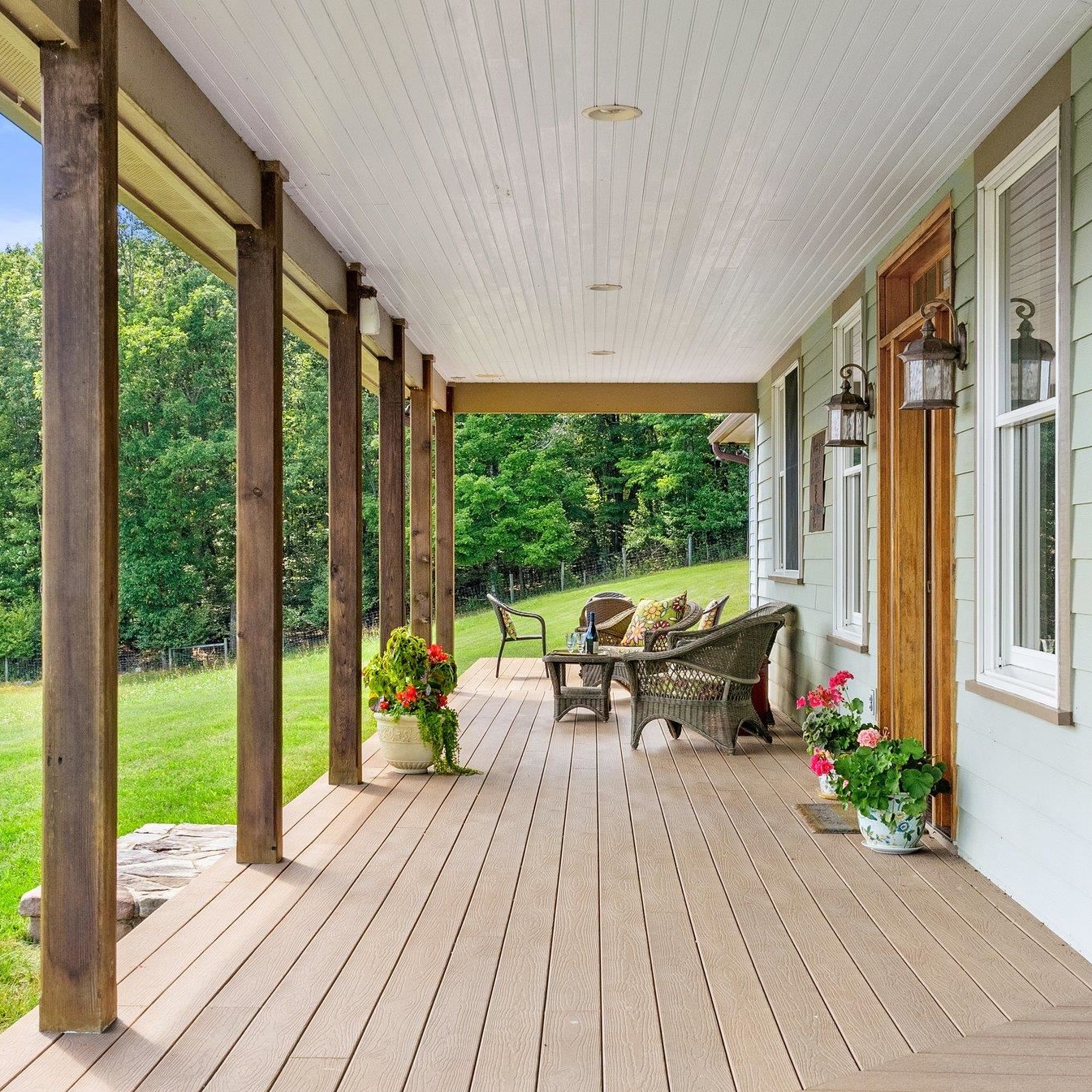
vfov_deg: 38.3
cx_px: 620
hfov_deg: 38.3
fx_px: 1570
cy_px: 542
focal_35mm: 44
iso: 640
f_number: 13
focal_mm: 34
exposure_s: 1/100
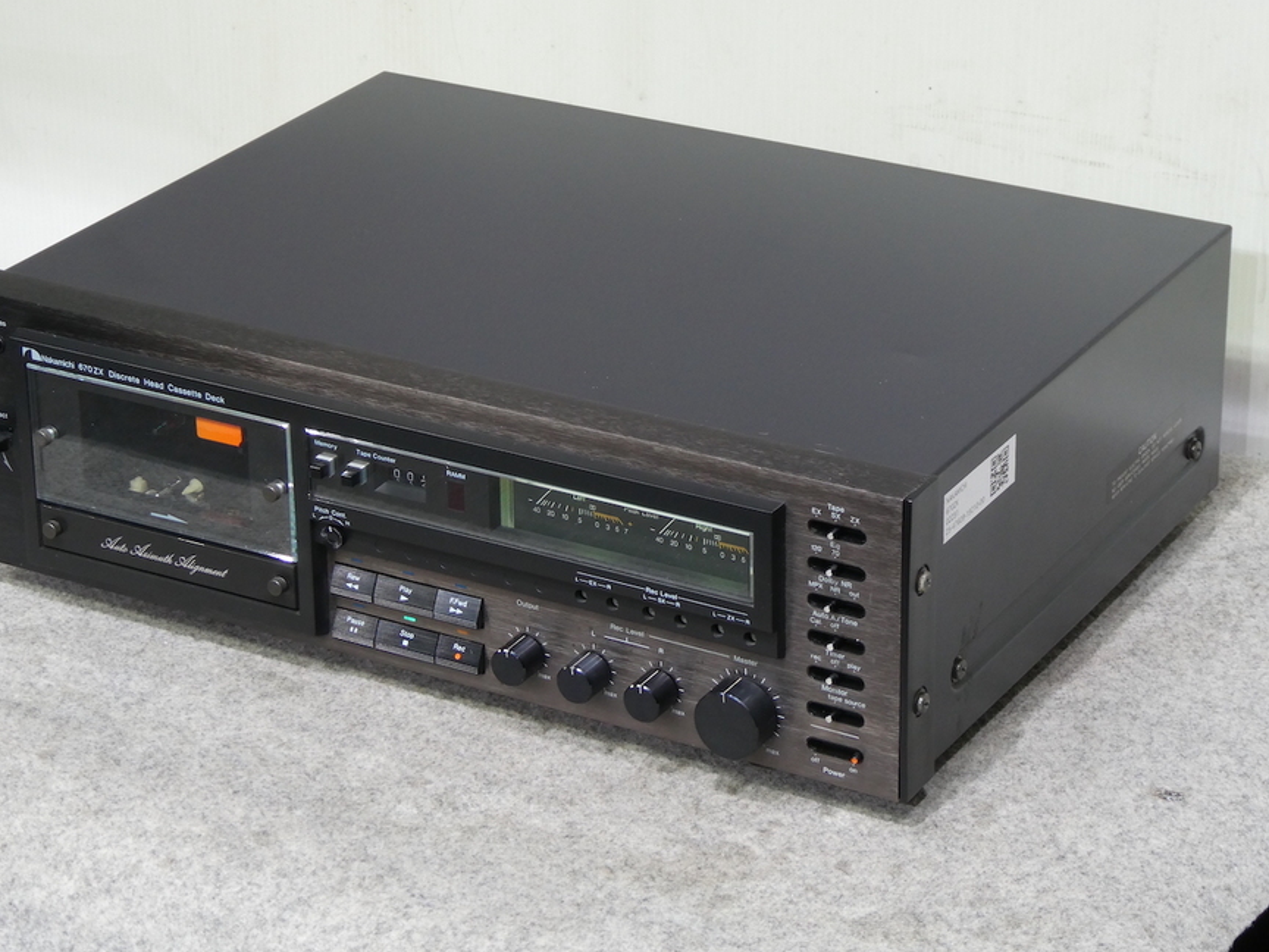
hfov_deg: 19.6
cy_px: 450
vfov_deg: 14.8
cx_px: 582
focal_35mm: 100
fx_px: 3666
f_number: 4.9
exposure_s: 1/5
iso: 200
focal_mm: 16.1
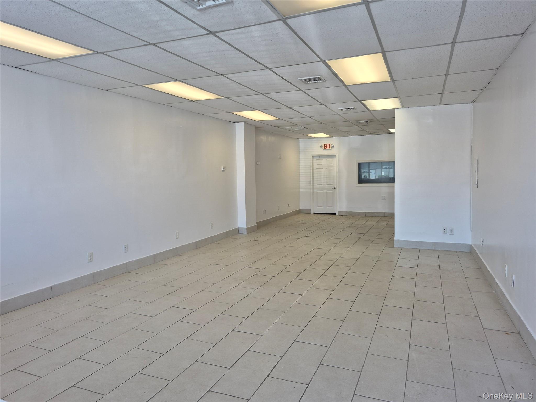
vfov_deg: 58.9
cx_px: 268
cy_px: 201
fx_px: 356
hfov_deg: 73.9
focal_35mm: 23
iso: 25
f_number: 1.8
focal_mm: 5.4
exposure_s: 1/120
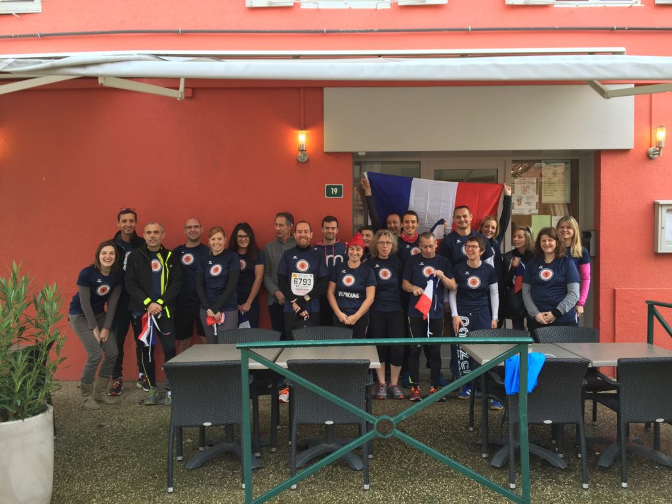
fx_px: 563
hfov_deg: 61.7
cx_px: 336
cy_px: 252
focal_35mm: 29
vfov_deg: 48.2
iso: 32
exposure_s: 1/50
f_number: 2.2
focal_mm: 4.15
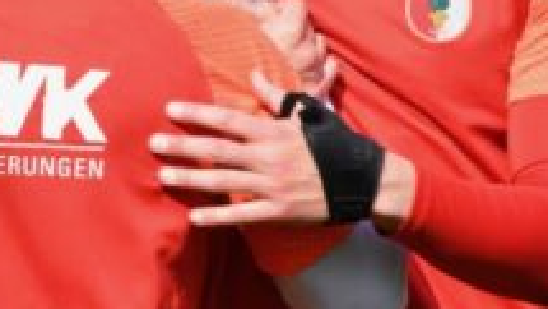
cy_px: -5
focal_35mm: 1014
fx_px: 14736
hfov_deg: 2.1
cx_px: 34
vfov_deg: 1.2
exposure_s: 1/640
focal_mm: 220
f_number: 13
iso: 500
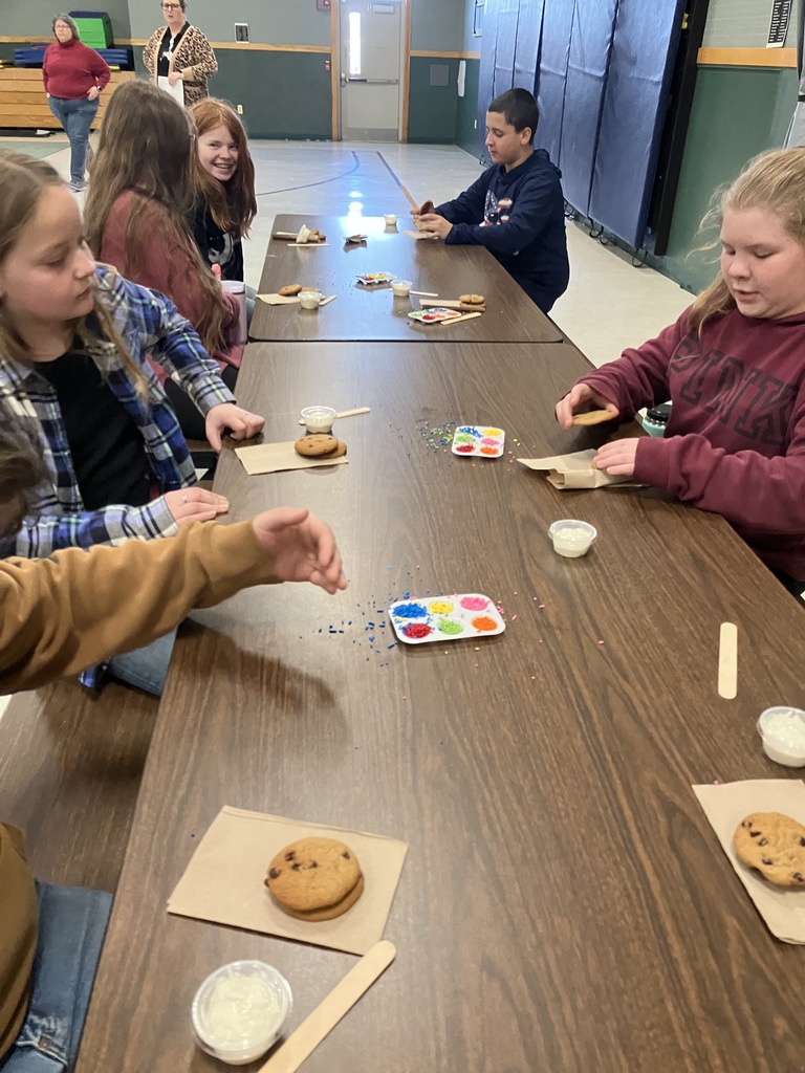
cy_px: 536
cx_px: 402
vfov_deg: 63.4
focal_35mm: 28
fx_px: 868
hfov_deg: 49.7
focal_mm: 3.99
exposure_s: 1/60
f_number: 1.8
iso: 250
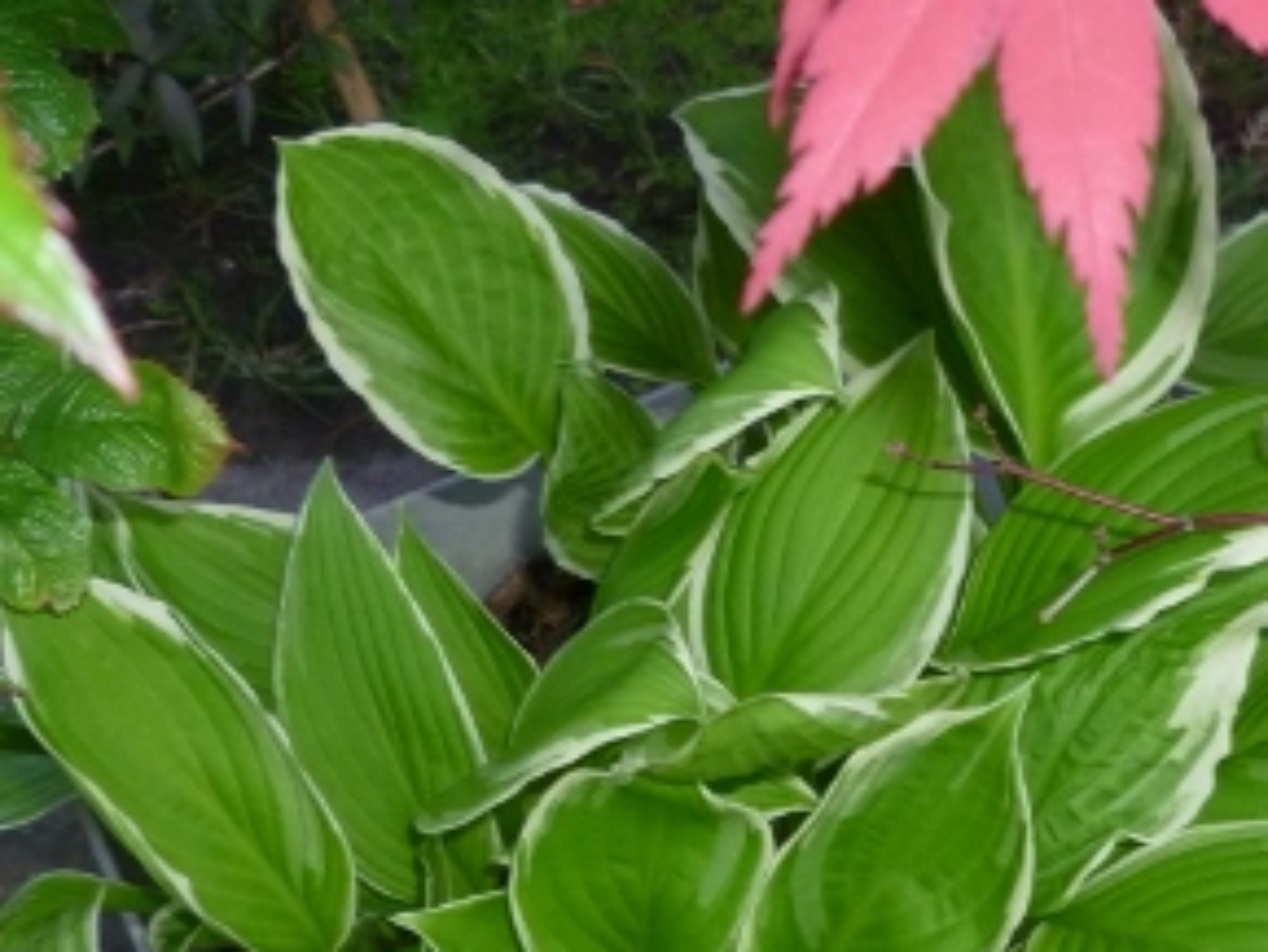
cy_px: 829
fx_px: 2272
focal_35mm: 62
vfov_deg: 23.1
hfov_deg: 31.1
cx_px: 790
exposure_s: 1/30
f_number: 2.8
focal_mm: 5
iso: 200
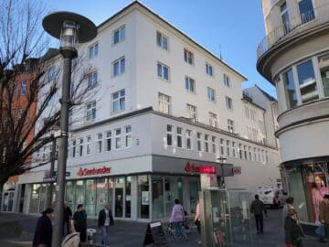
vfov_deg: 49.7
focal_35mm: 28
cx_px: 164
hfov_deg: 63.4
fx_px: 266
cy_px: 124
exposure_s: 1/1000
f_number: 1.8
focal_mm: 3.99
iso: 20
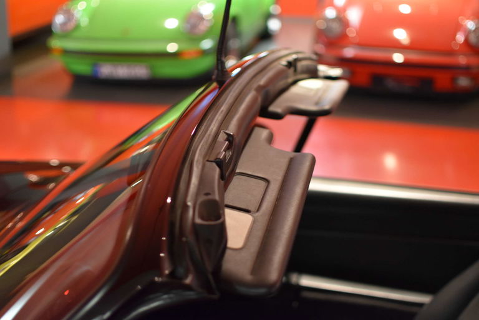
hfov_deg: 37.9
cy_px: 160
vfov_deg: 25.8
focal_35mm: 52
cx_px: 240
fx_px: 698
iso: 1400
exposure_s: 1/60
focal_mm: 35
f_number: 1.8
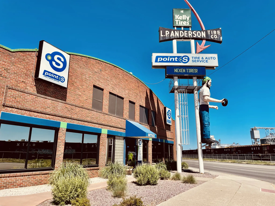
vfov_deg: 53.1
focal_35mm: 26
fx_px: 207
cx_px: 138
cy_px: 103
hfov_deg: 67.3
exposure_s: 1/3401
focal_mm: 4.2
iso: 32
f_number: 1.6
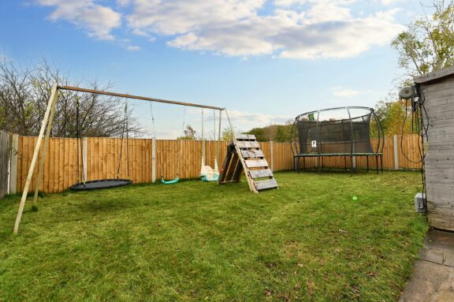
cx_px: 227
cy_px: 151
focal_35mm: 15
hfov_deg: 100.4
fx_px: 189
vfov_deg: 77.2
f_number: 10
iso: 2000
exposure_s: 1/500
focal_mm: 15
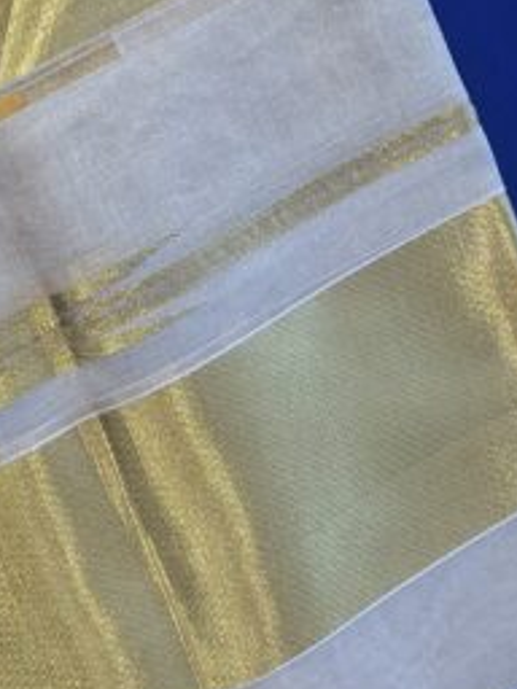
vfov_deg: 17.7
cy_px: 314
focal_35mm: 111
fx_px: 2210
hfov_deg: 13.1
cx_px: -34
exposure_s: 1/120
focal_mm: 6.86
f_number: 1.78
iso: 160
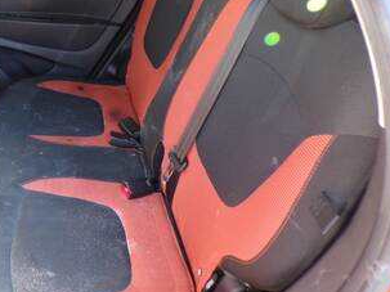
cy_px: 140
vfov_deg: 37.7
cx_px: 115
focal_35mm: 38
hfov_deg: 47.8
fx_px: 428
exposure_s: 1/34
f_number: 3
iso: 200
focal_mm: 4.3
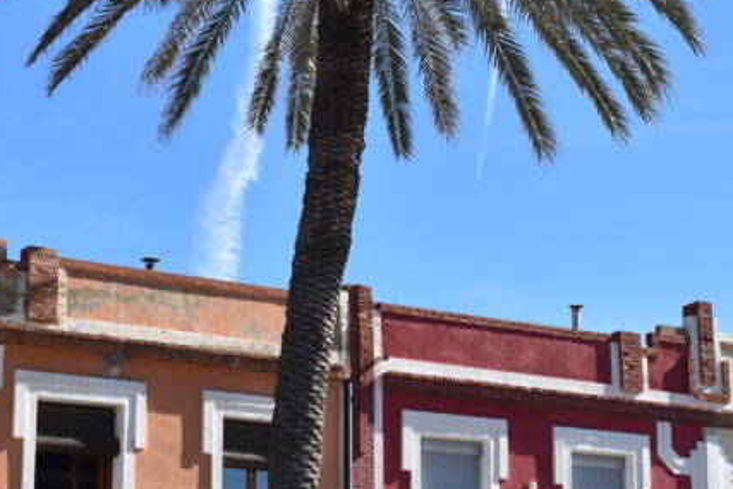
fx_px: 2342
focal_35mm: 115
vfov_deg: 11.9
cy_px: 217
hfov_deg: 17.6
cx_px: 639
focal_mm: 32
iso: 100
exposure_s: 1/250
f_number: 8
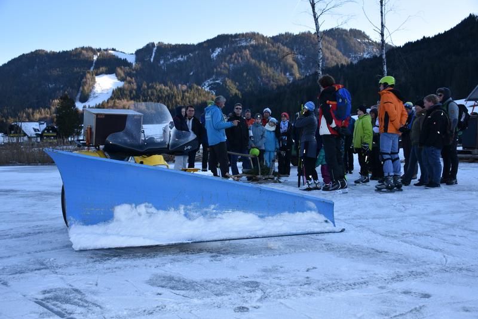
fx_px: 518
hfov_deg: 49.5
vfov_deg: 34.2
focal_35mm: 39
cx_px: 239
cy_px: 160
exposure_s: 1/250
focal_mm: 26
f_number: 4.5
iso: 100
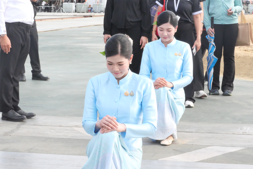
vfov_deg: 12.5
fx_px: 774
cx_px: 126
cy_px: 84
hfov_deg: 18.6
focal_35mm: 110
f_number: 22
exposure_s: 1/320
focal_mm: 53
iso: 4000
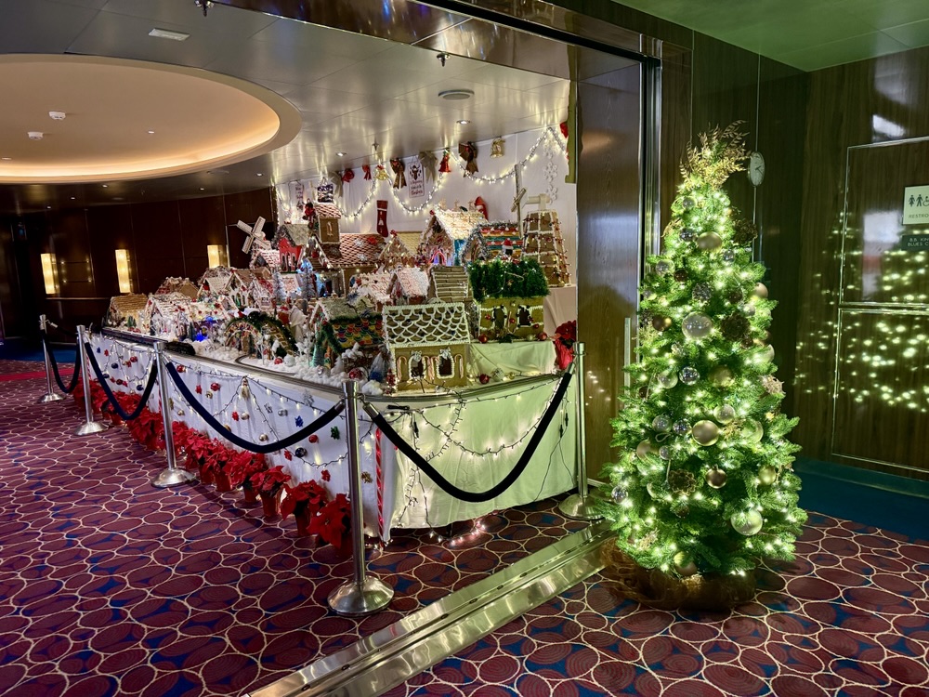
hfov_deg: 71.6
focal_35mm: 24
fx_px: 644
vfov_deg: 56.8
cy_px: 348
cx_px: 464
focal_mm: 6.76
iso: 400
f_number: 1.78
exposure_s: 1/60
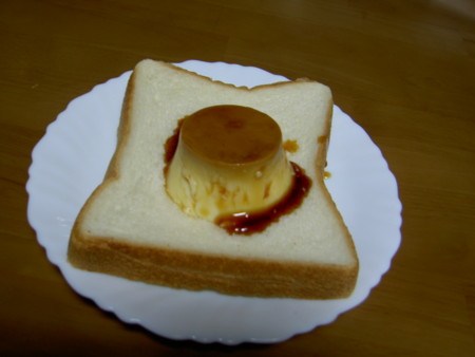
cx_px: 238
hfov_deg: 53.9
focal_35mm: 34
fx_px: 467
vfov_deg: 41.8
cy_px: 178
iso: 50
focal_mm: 5.6
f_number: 2.8
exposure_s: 1/10
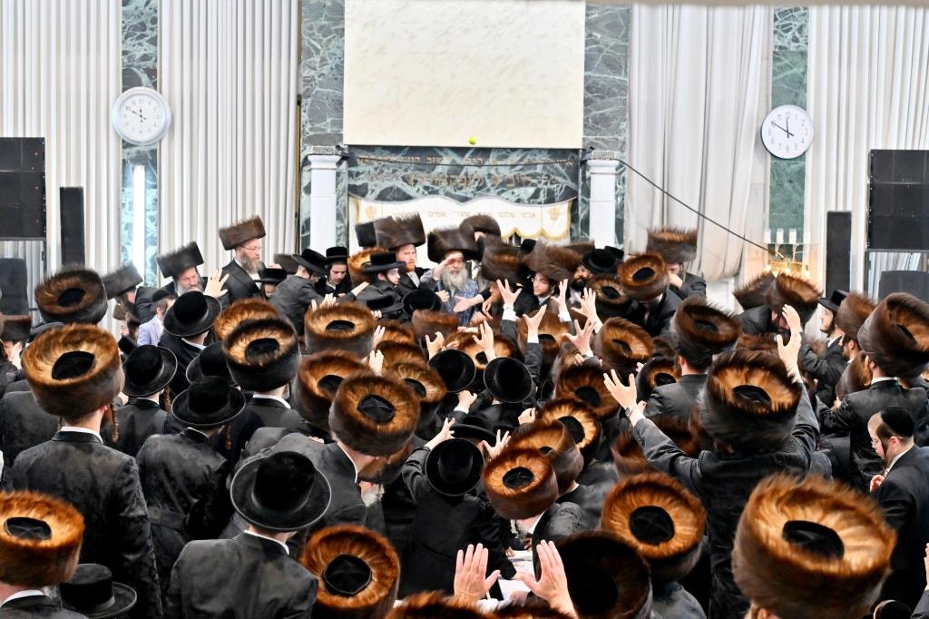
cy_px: 310
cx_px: 464
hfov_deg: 30.5
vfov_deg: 20.6
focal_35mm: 66
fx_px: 1703
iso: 1600
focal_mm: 44
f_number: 4
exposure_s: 1/320
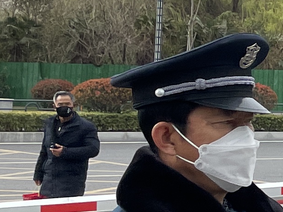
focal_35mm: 171
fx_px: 1398
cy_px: 64
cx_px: 718
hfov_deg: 9.9
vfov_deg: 8.7
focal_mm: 4.2
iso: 32
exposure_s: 1/2212
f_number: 1.6
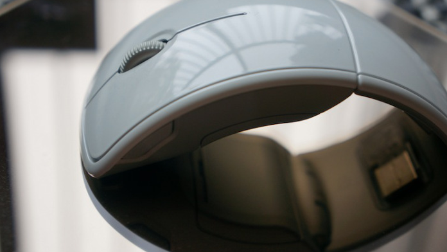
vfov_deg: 19.6
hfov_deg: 34.1
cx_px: 223
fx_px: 729
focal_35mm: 62
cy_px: 120
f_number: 4.5
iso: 250
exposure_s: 1/60
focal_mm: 39
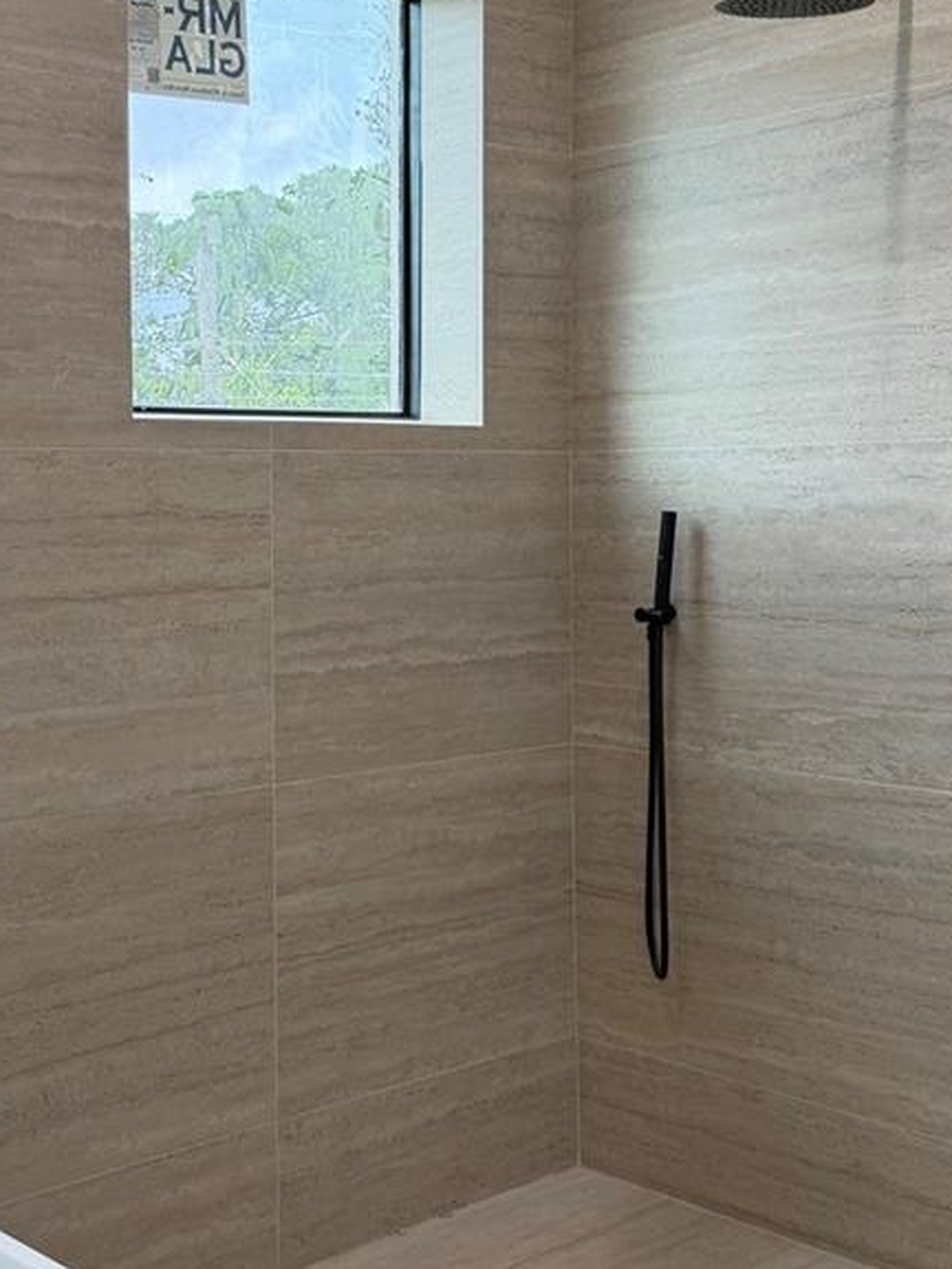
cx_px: 231
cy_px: 549
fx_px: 1833
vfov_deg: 38.1
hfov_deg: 28.6
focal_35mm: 50
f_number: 1.78
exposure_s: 1/157
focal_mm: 6.76
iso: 80
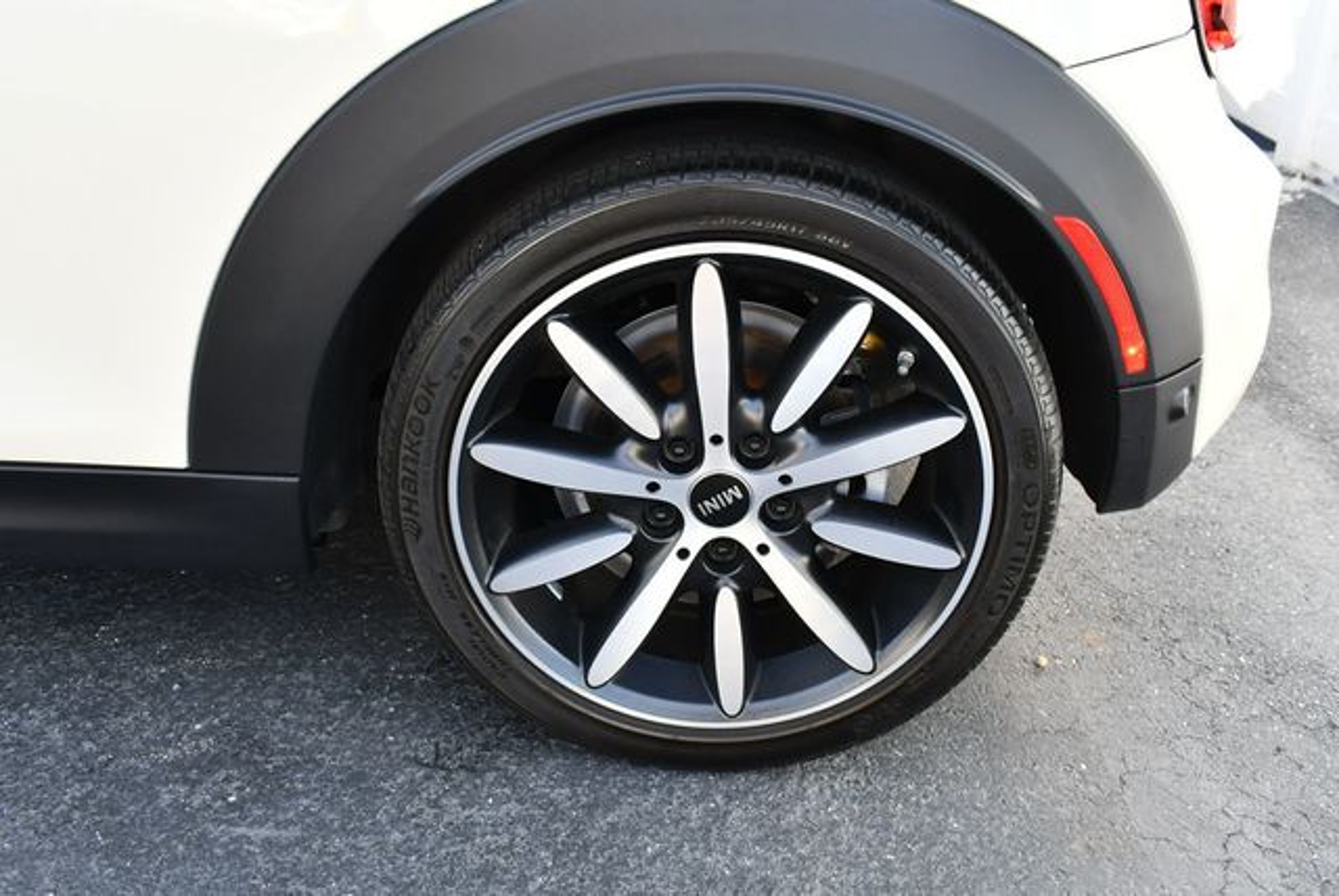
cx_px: 670
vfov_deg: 36.9
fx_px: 1340
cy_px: 448
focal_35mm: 36
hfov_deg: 53.1
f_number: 5.6
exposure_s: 1/250
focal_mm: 18
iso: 400
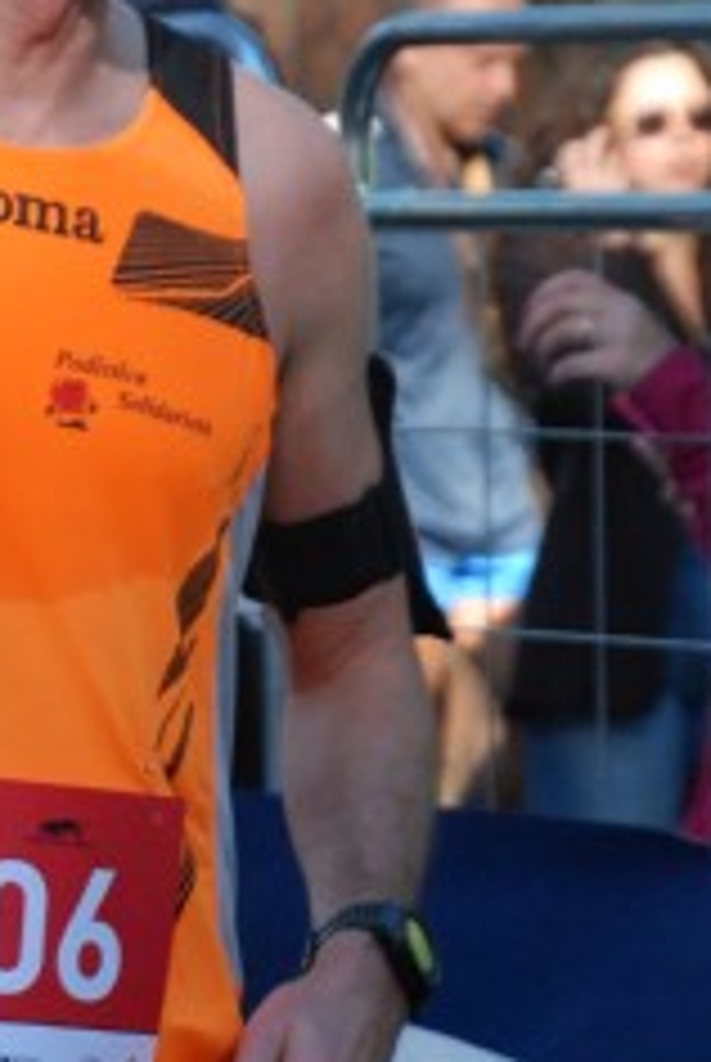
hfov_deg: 8.2
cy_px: 364
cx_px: 61
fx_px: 4962
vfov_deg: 12.2
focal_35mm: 168
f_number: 4.8
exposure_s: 1/320
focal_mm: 44
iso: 1000
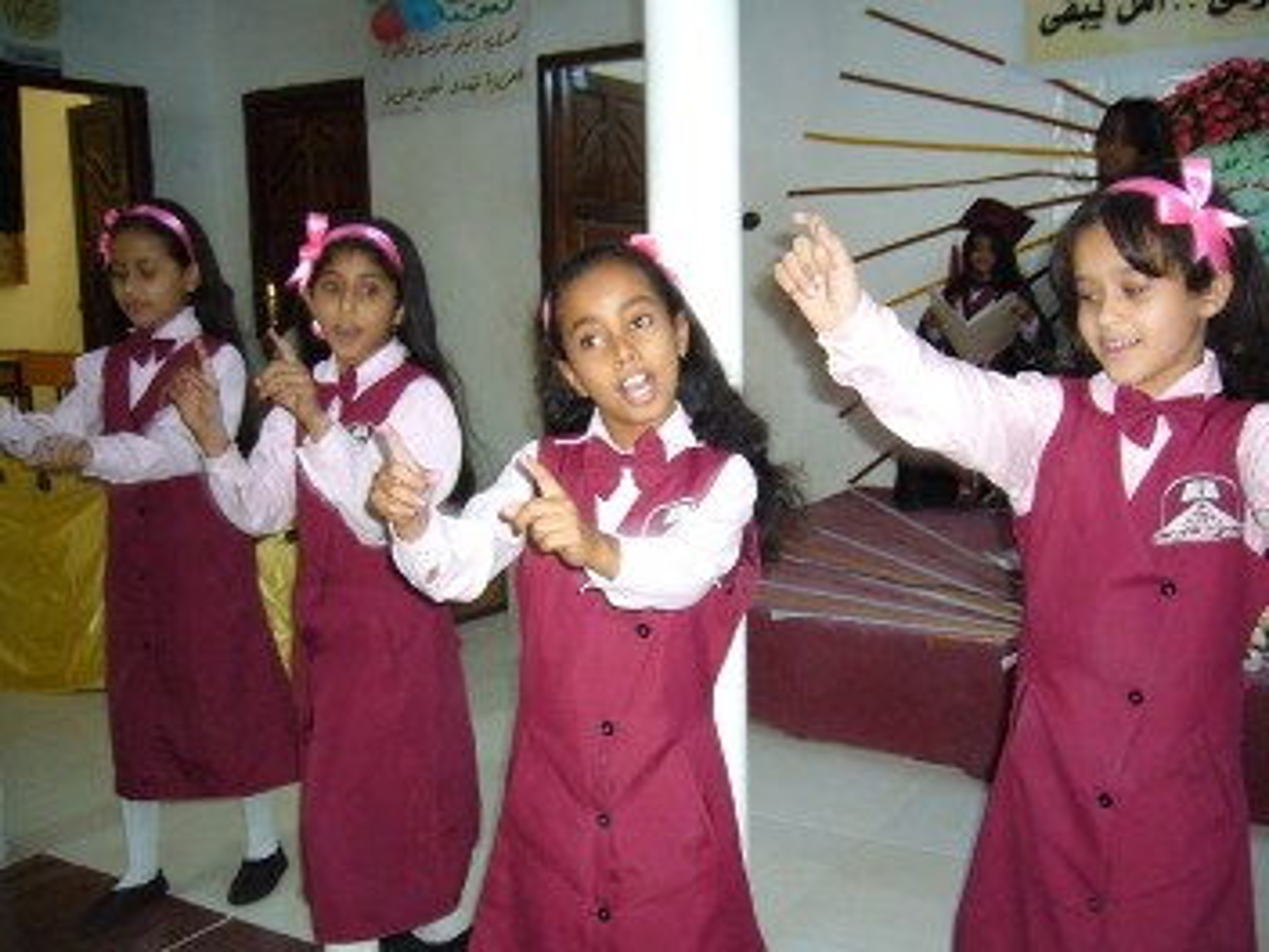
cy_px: 476
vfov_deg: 40.7
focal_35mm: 35
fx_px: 1283
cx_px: 634
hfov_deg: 52.6
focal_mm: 5.8
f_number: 2.8
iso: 200
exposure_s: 1/30
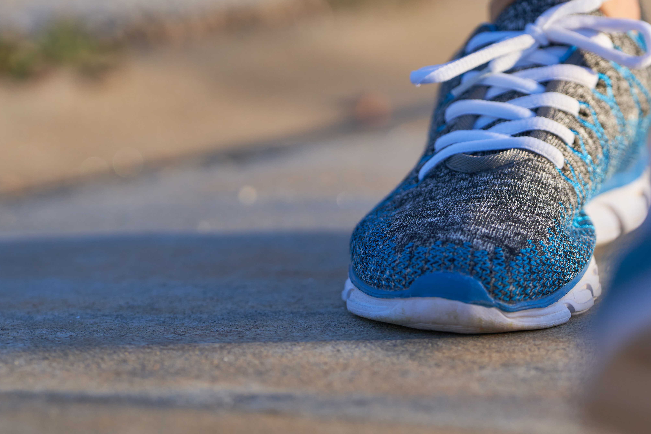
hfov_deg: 7.1
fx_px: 5244
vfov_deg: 4.7
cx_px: 527
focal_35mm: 290
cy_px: 137
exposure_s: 1/3200
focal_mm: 135
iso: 100
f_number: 2.8
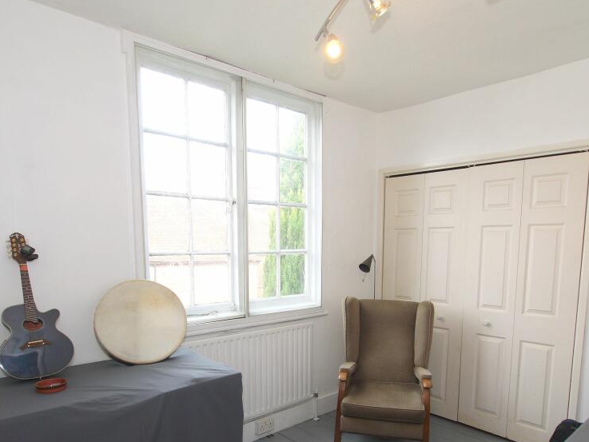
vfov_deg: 53.6
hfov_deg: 69.4
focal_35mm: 25
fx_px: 425
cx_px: 305
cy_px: 302
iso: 100
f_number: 4
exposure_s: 1/100
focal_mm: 9
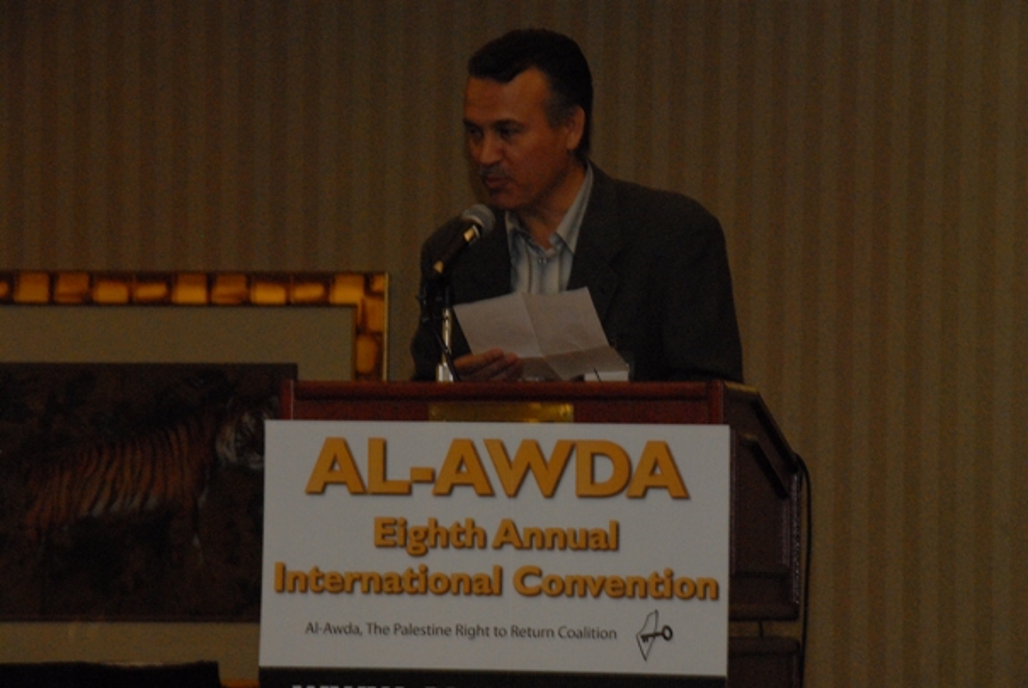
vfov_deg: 6.8
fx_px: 5788
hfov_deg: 10.1
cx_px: 514
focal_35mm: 202
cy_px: 344
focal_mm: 135
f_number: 11
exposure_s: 1/60
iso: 1250
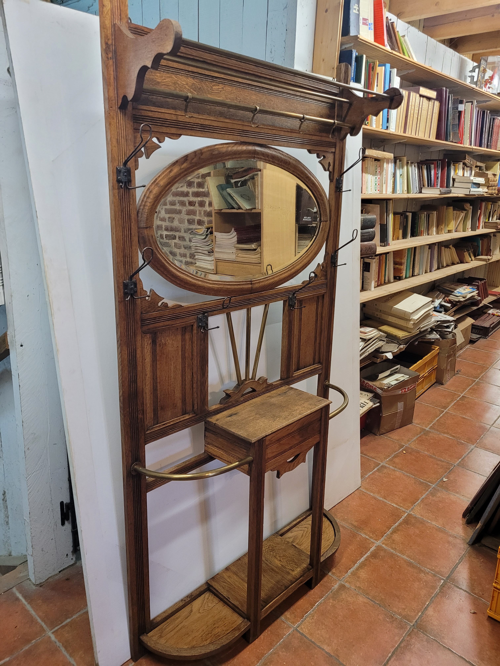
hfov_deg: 53.1
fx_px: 501
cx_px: 250
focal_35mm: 26
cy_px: 333
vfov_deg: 67.3
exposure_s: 1/50
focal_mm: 5.4
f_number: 1.8
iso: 400
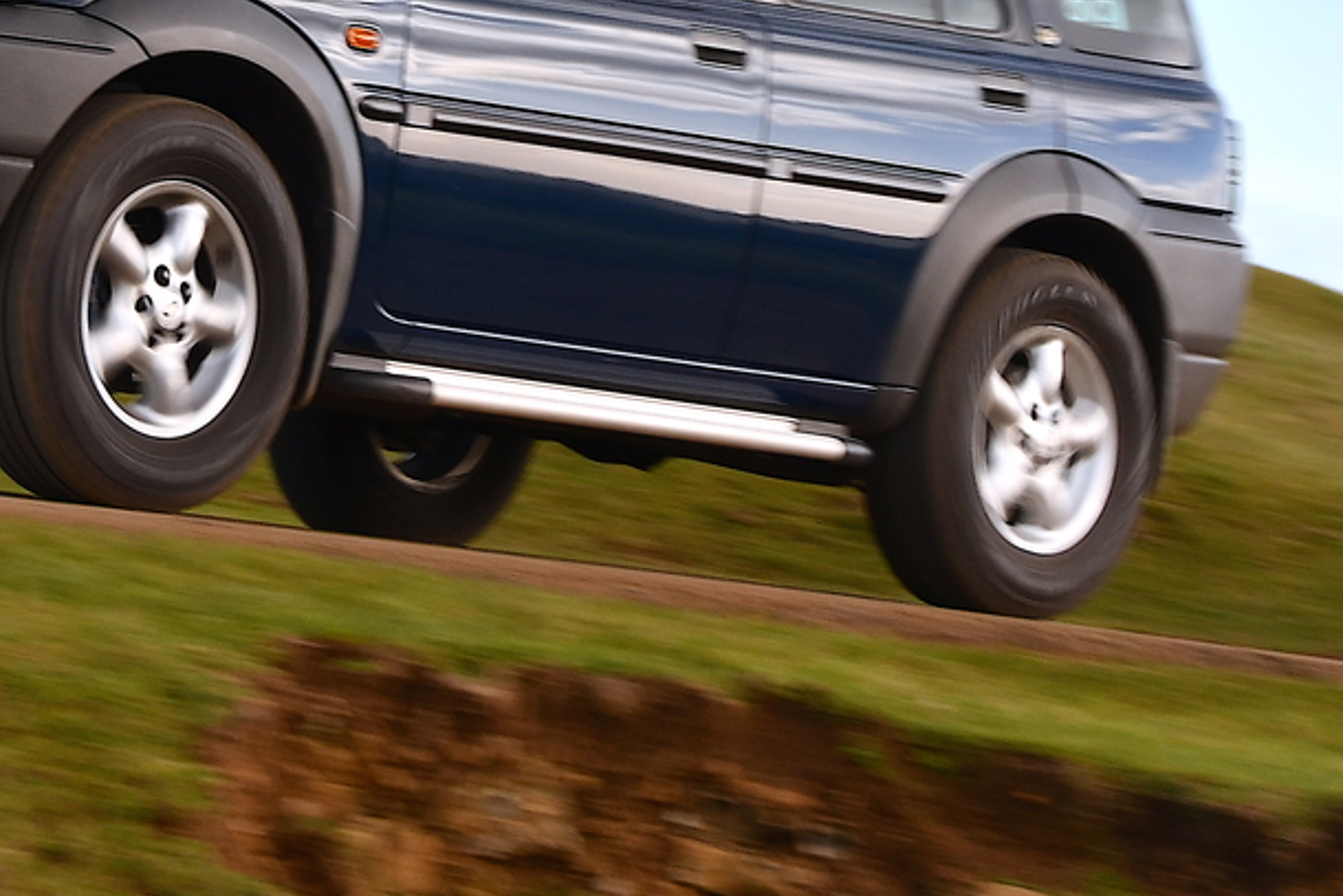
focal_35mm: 216
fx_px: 8071
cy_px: -146
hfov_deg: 9.5
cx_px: 410
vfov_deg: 6.3
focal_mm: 55
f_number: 6.3
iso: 200
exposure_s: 1/100
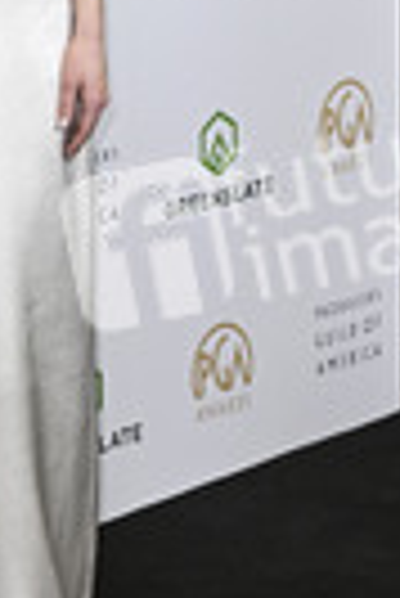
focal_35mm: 207
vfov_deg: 9.9
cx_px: -117
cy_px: 0
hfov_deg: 6.6
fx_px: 3441
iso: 2000
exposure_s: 1/320
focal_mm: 69
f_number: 5.6
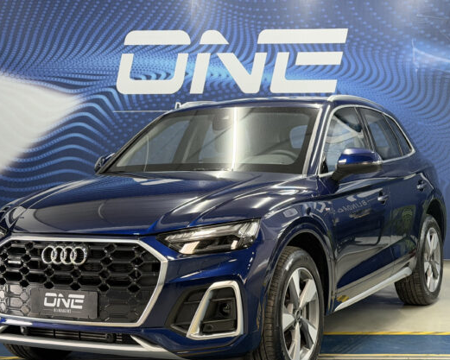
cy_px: 186
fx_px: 919
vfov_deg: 22.2
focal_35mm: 69
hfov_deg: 27.5
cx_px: 211
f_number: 1.78
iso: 250
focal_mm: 6.76
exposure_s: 1/60
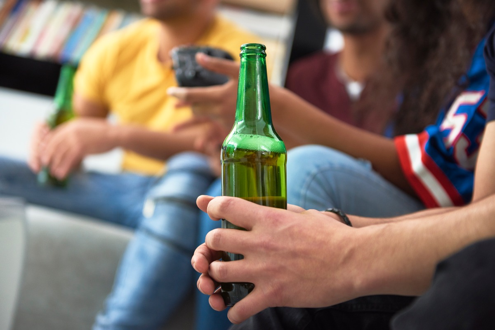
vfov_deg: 19.5
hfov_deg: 28.8
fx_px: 963
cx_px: 248
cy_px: 165
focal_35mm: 70
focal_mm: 70
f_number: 2.8
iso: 320
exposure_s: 1/100
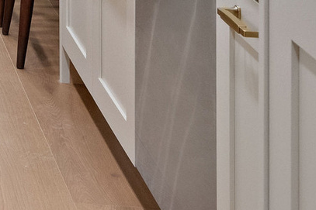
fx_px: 1105
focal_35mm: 126
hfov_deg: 13.6
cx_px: -338
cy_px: -313
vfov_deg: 9.5
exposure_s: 1/8
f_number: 8
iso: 1600
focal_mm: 25
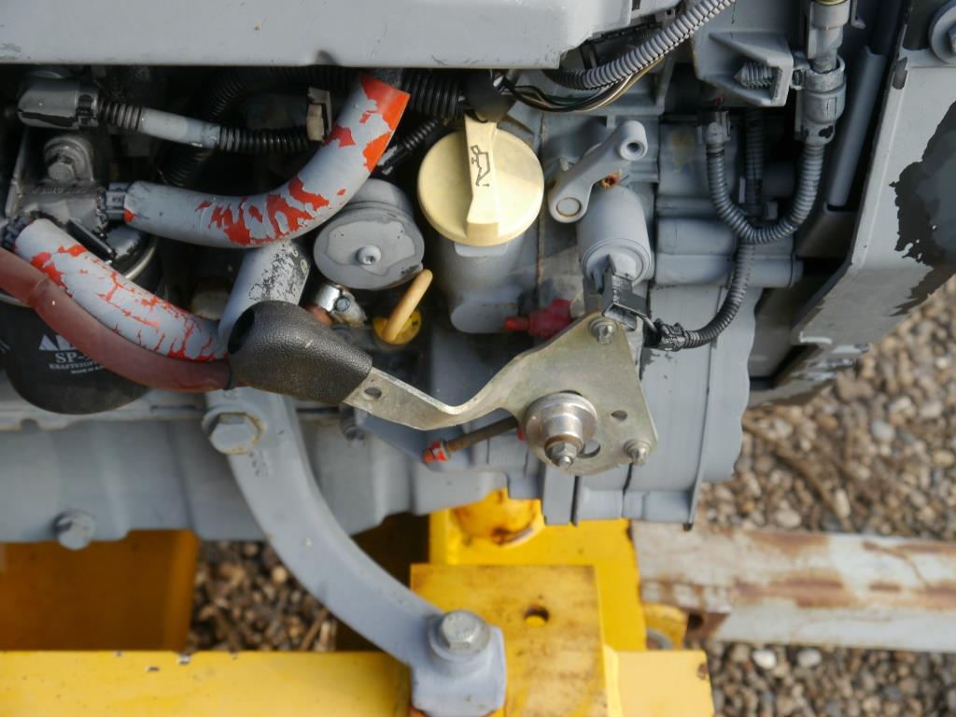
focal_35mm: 52
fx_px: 1436
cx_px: 478
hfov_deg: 36.8
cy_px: 358
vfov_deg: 28.0
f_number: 5.6
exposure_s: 1/125
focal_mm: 26
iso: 160
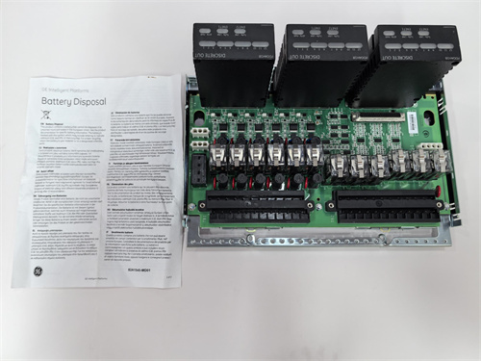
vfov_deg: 51.4
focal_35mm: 27
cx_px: 240
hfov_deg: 65.3
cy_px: 180
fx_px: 375
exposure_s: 1/100
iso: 160
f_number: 2
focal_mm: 5.75
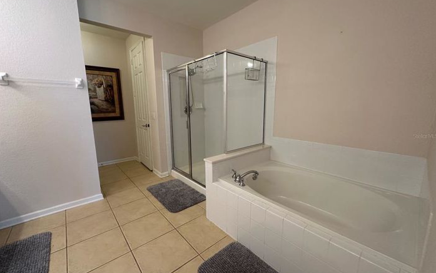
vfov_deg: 74.8
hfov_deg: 101.4
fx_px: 178
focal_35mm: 15
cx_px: 219
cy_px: 136
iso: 200
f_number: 2.2
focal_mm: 2.22
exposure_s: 1/60
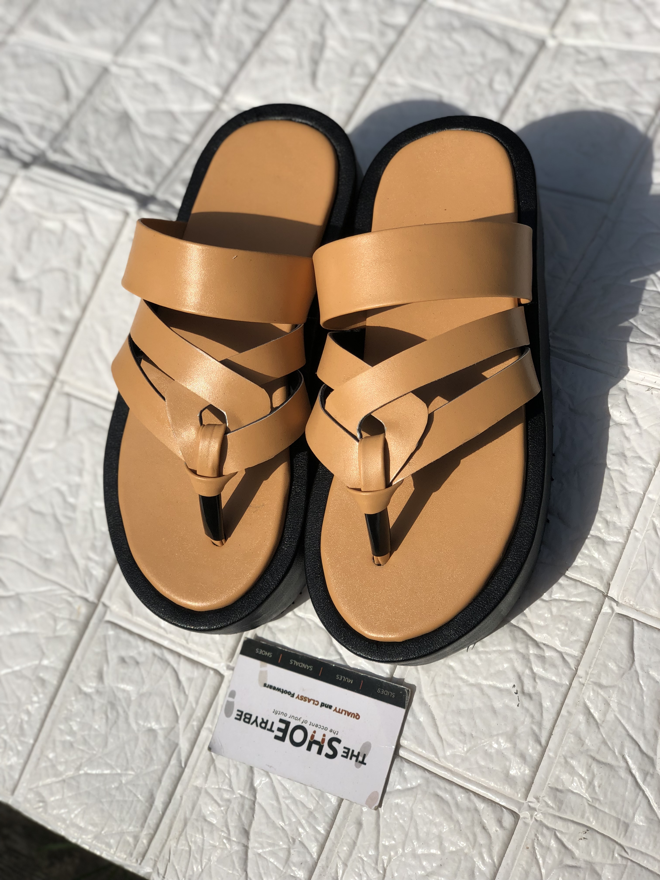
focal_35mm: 52
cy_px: 440
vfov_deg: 36.8
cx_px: 330
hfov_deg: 28.0
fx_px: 1322
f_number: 2.4
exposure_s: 1/2288
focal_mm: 6
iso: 16
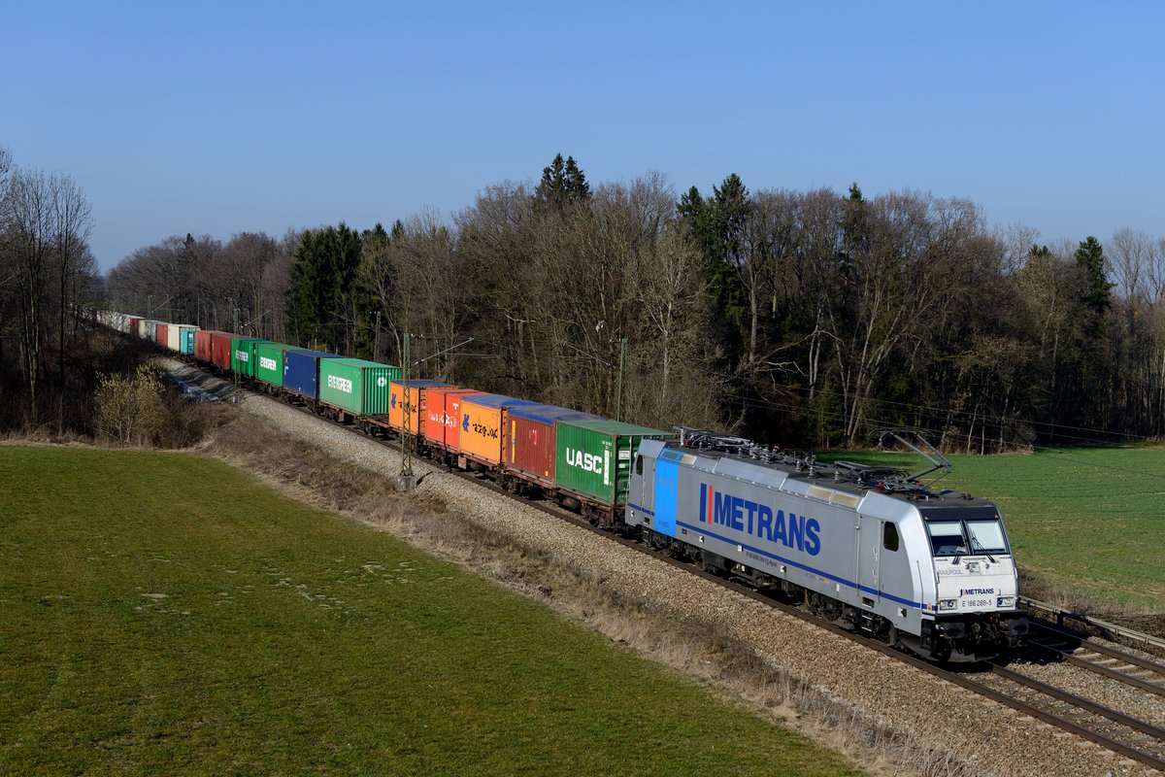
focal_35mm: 48
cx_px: 582
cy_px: 388
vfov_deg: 28.1
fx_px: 1553
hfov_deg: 41.1
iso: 200
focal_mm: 48
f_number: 6.3
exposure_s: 1/1600
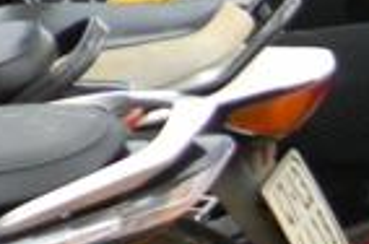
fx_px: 19892
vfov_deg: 0.7
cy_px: 449
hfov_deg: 1.1
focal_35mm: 1945
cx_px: 481
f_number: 5.4
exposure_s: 1/59.8
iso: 80
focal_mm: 75
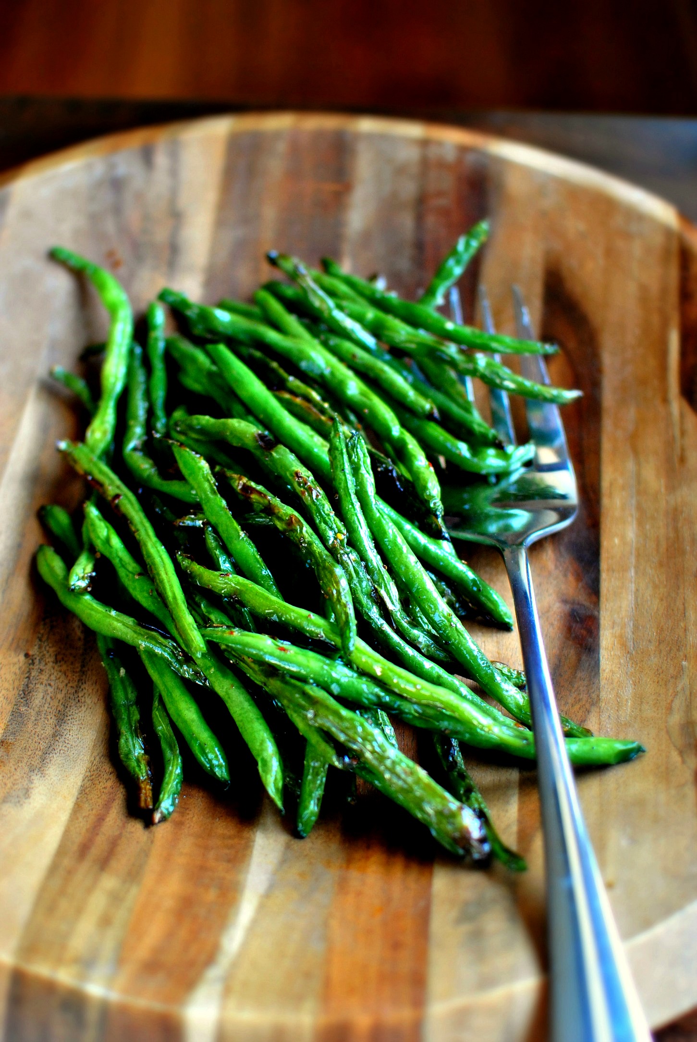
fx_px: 1520
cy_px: 521
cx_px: 348
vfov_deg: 37.8
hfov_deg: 25.8
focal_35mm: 52
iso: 500
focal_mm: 35
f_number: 2.5
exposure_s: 1/200
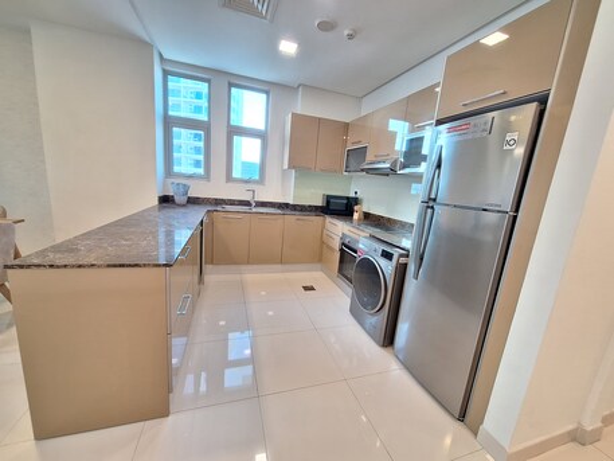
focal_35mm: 13
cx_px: 307
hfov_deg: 106.2
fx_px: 231
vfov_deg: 89.9
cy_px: 230
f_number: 2.2
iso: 160
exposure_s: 1/33
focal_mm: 1.74
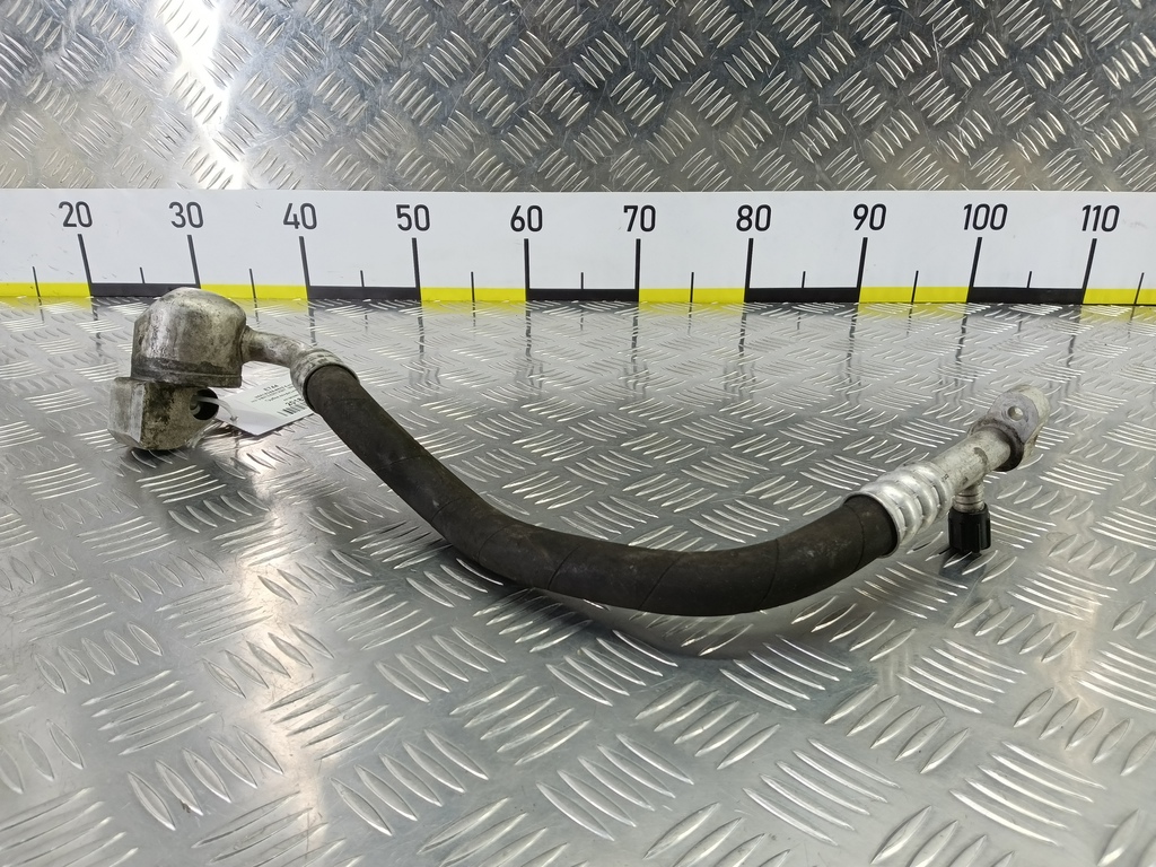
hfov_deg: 73.9
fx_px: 768
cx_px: 578
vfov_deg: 58.9
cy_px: 434
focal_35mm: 23
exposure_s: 1/50
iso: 139
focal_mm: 4.11
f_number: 1.6
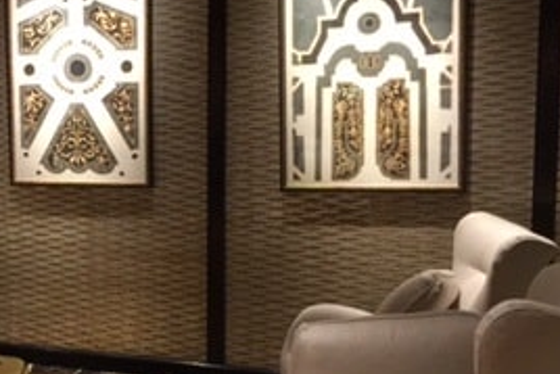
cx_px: -2
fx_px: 1121
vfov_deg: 18.9
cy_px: 236
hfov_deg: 26.5
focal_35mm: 72
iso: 100
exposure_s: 1/15
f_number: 2.2
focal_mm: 4.15
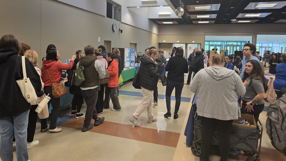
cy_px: 59
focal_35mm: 26
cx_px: 138
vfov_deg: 44.0
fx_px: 197
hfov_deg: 71.9
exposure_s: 1/120
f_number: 1.7
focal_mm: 6.3
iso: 250
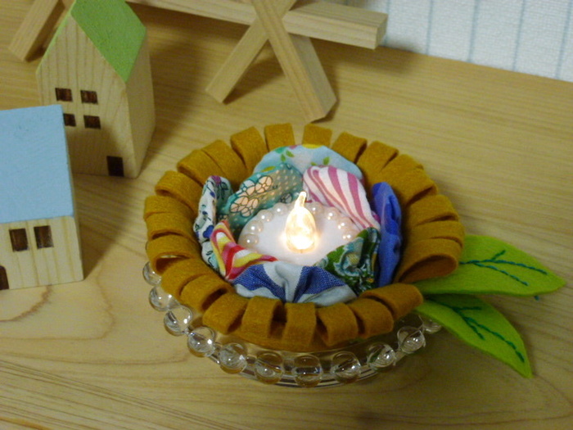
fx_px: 1076
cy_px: 215
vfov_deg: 22.6
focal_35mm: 65
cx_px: 286
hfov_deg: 29.8
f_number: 4.6
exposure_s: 1/15
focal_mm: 11.7
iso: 400
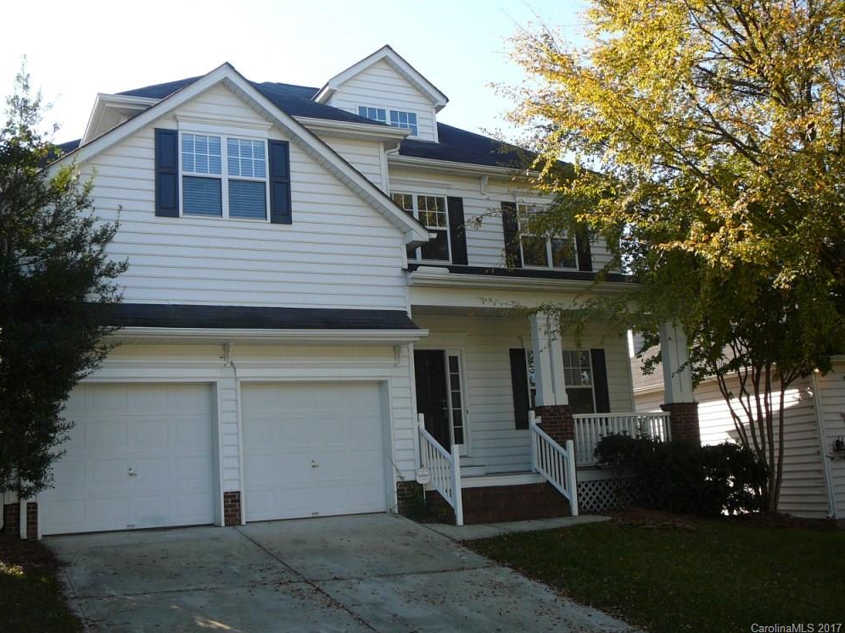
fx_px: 879
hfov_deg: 51.4
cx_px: 414
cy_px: 311
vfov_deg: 39.7
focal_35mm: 36
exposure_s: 1/400
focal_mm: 5.2
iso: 80
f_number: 2.8
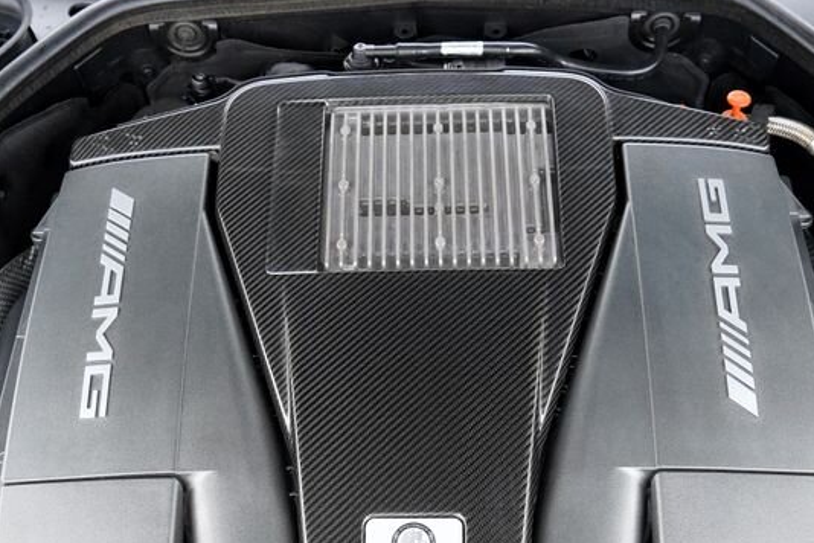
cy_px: 509
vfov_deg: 27.9
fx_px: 1040
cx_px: 412
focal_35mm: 46
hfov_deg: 42.7
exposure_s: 1/160
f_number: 4
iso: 640
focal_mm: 24
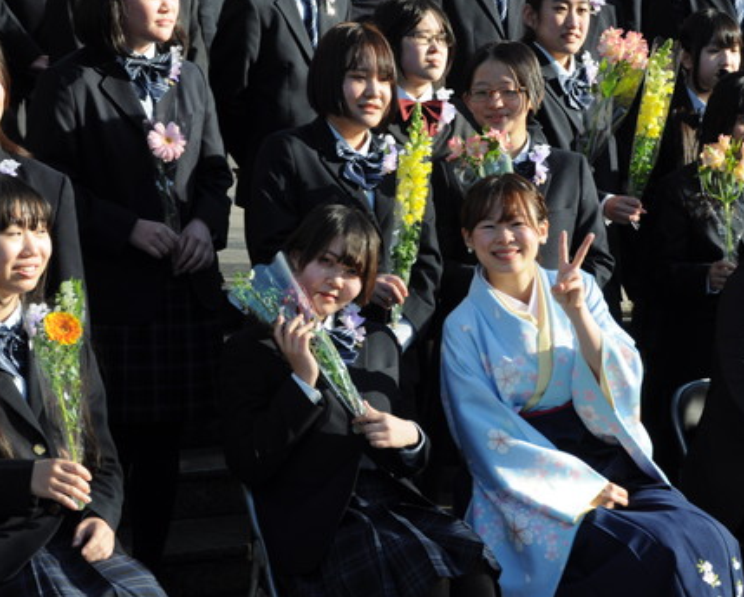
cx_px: 454
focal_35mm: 114
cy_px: 268
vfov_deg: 13.5
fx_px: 2513
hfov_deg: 16.8
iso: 200
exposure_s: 1/400
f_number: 5
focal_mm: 58
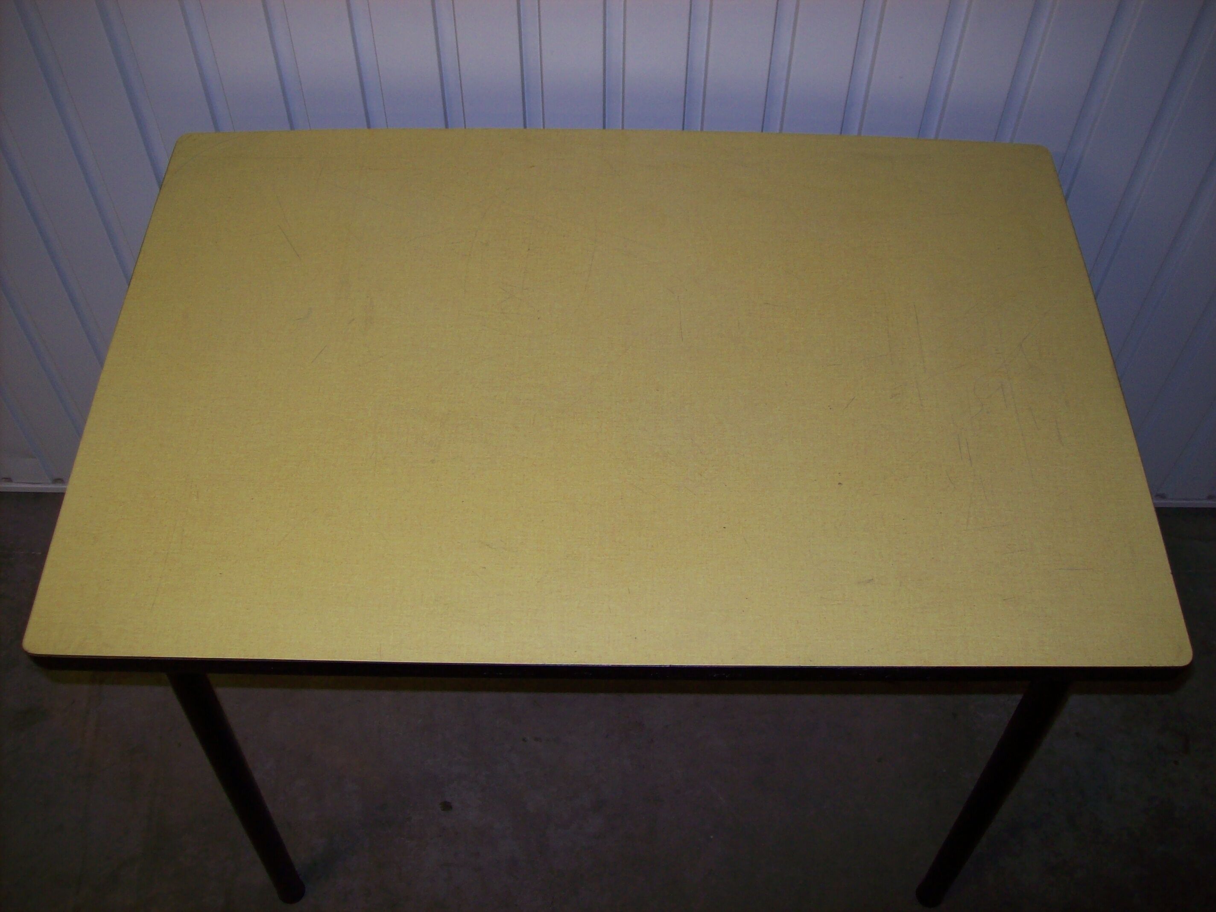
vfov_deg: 39.6
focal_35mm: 36
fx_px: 1264
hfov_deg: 51.4
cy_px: 456
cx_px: 608
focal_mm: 6
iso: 80
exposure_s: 1/64
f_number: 2.7
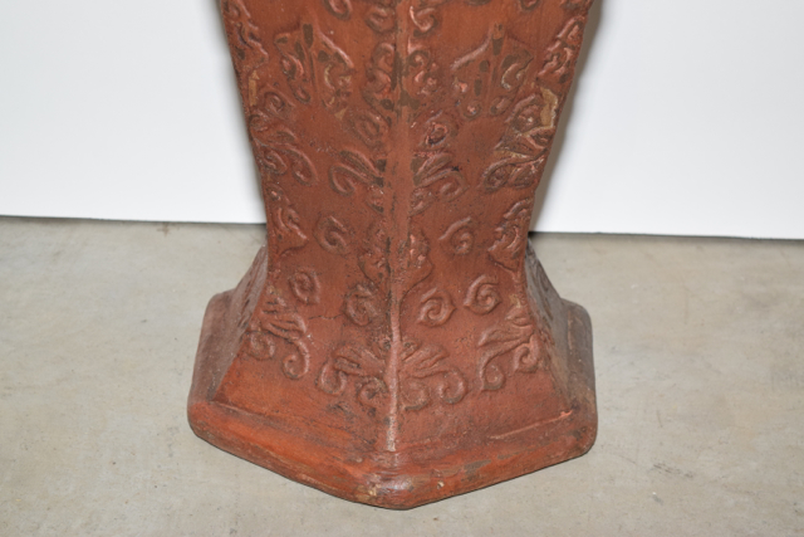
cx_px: 402
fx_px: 1843
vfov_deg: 16.6
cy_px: 268
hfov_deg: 24.6
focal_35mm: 82
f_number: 5.6
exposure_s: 1/125
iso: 800
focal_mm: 55
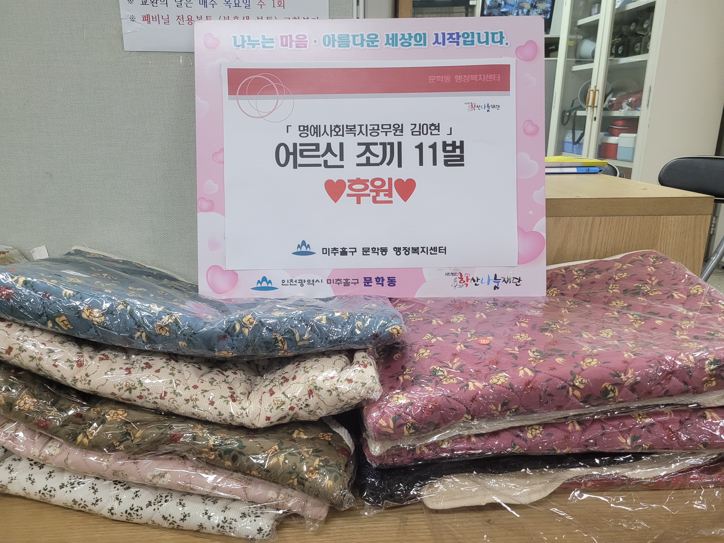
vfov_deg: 53.1
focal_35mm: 26
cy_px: 272
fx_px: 544
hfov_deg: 67.3
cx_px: 362
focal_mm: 5.4
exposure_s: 1/120
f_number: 1.8
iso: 320
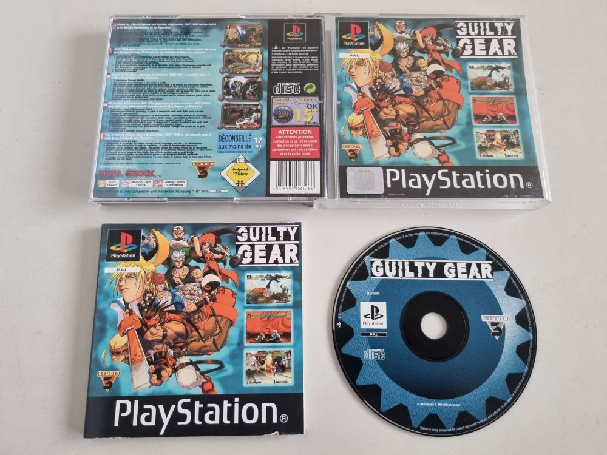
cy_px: 228
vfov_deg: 53.1
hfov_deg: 67.3
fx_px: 456
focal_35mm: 26
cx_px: 304
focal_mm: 5.4
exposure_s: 1/50
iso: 250
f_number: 1.8
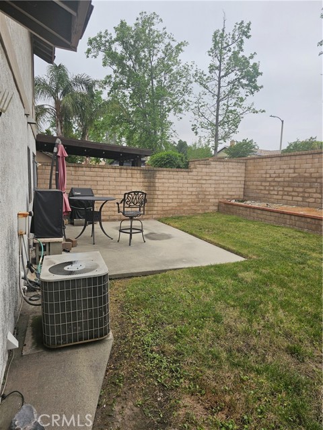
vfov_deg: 73.9
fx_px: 286
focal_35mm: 23
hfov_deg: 58.9
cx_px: 162
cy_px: 215
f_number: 1.7
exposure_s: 1/262
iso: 10
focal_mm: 6.3
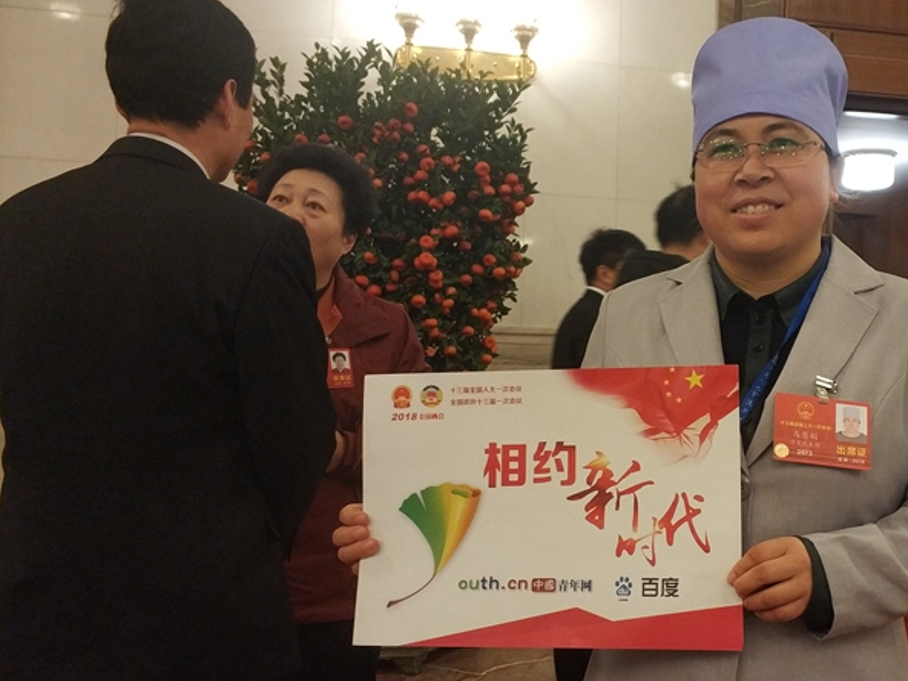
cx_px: 676
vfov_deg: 35.1
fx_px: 1075
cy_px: 338
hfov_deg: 44.3
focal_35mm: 41
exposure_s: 1/33
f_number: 1.8
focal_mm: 3.82
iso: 400
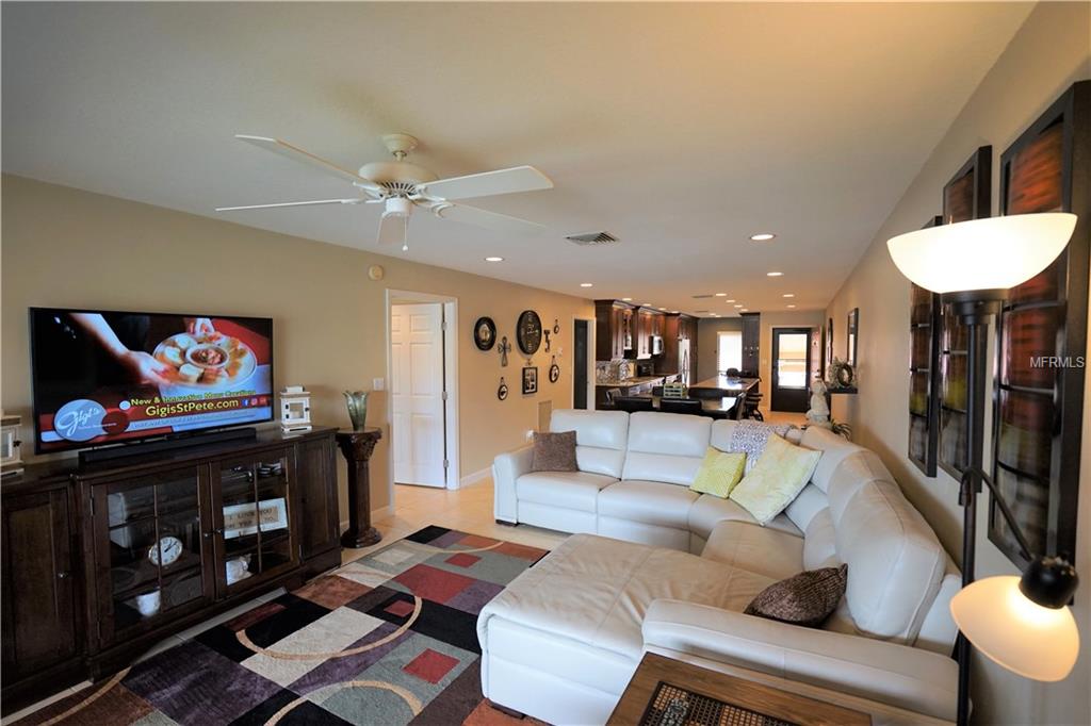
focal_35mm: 16
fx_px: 485
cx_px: 546
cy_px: 363
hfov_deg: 96.8
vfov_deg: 73.7
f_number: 4
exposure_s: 1/160
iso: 800
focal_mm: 16
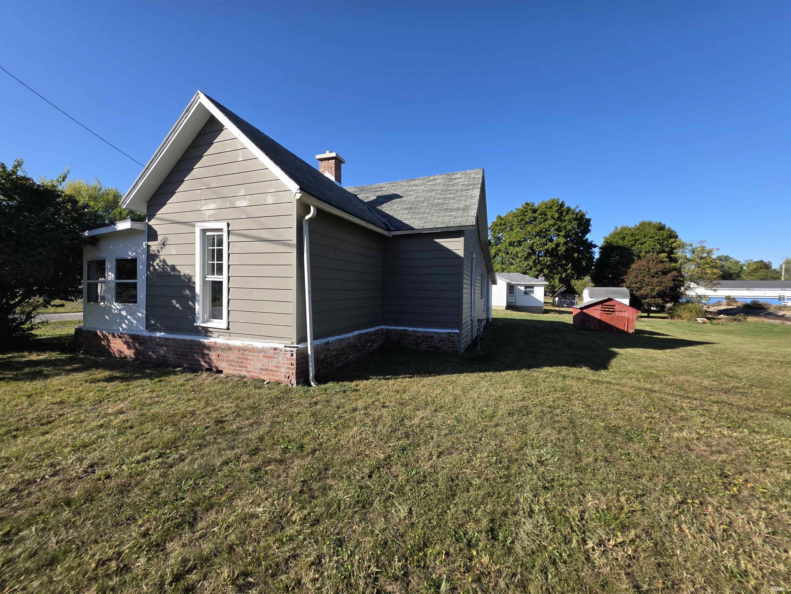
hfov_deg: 106.2
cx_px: 396
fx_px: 297
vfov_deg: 89.9
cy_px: 297
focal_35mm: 13
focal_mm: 2.2
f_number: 1.9
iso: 50
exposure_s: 1/2000
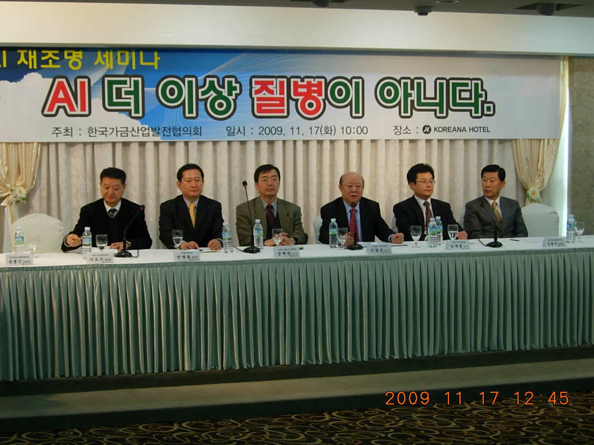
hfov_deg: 31.7
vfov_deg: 24.0
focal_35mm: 61
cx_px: 297
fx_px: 1047
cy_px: 222
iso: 105
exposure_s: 1/32
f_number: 3.5
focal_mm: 12.7
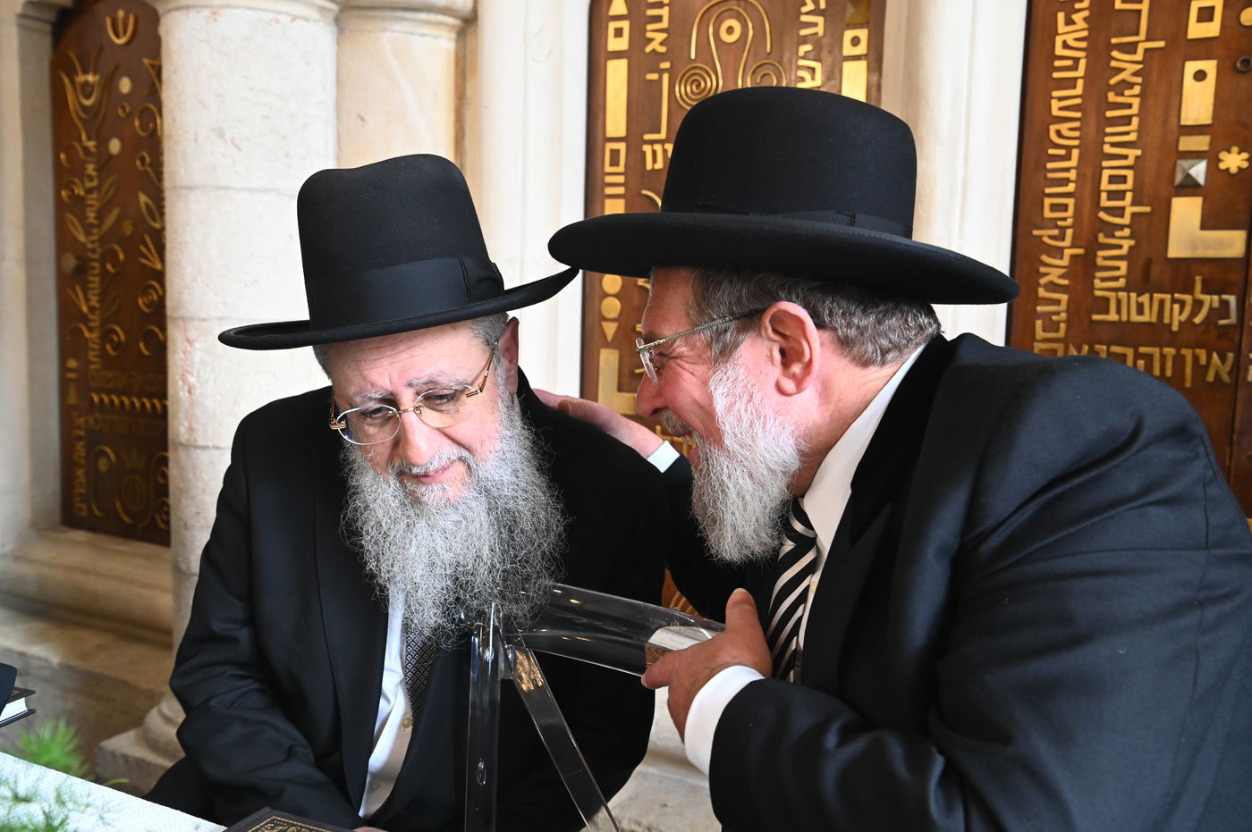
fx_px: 1181
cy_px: 416
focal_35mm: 34
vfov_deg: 38.8
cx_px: 626
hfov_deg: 55.8
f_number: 6.3
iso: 2500
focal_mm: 34
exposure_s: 1/160
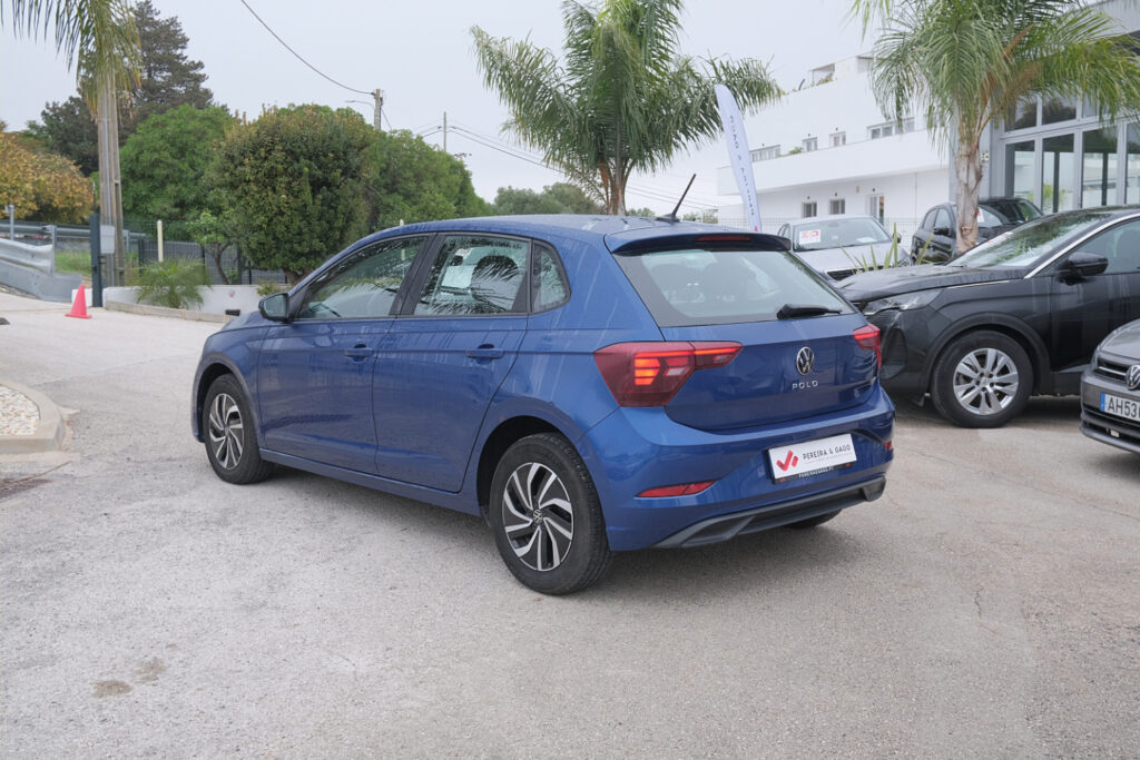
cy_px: 380
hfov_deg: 53.1
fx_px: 1140
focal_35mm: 36
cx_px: 570
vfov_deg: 36.9
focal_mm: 24.2
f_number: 7.1
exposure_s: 1/80
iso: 500
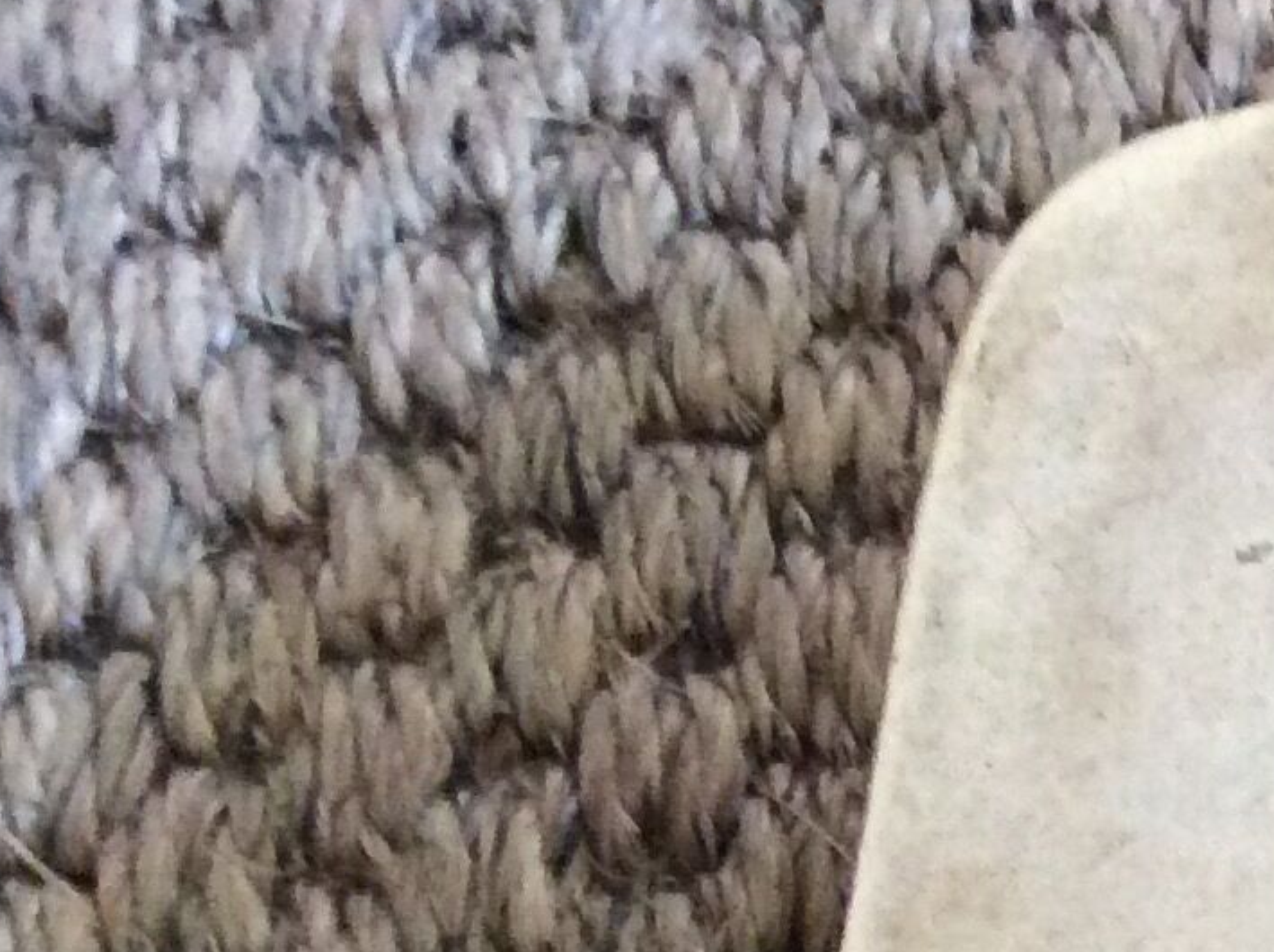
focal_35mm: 117
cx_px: 1926
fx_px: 4301
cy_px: 943
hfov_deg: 15.5
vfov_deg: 12.5
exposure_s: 1/25
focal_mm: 3.3
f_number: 2.4
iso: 250
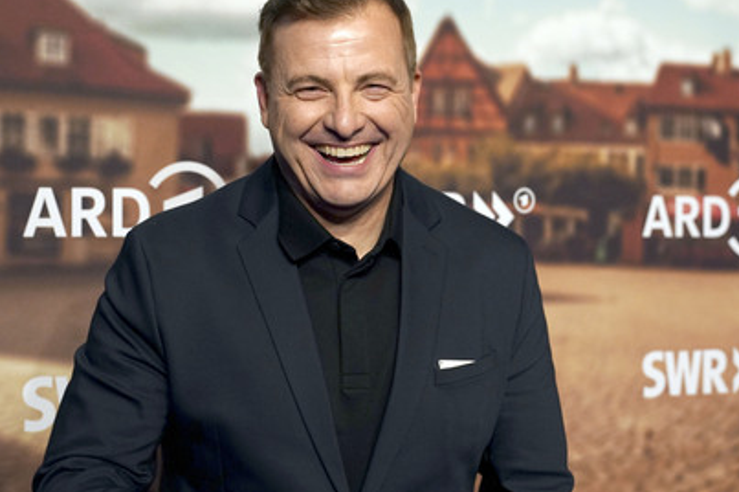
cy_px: 222
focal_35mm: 84
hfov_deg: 24.2
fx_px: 1723
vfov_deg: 16.2
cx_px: 355
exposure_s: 1/250
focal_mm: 75
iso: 2500
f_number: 4.5
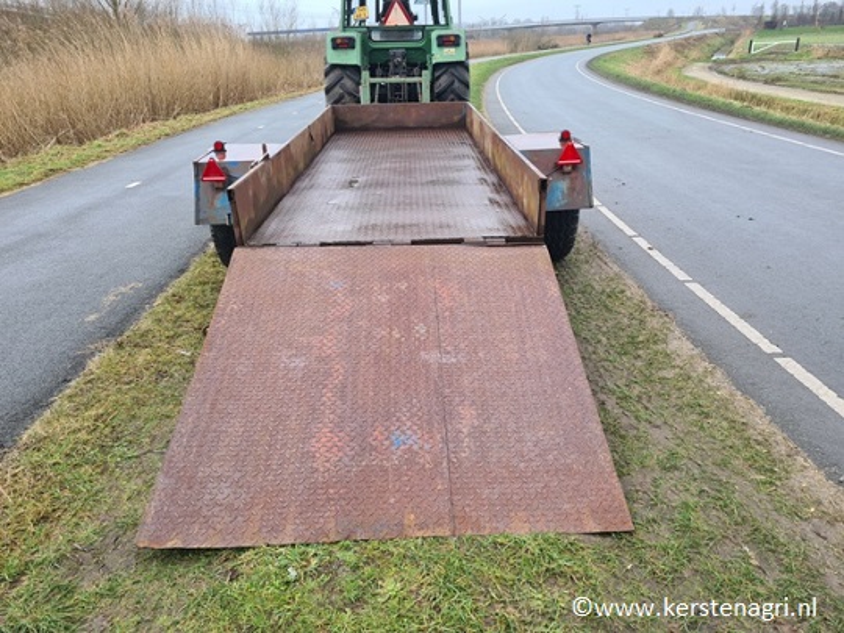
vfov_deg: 53.1
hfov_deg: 67.3
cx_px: 422
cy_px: 316
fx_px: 634
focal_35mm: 26
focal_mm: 5.4
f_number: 1.8
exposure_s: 1/247
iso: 50
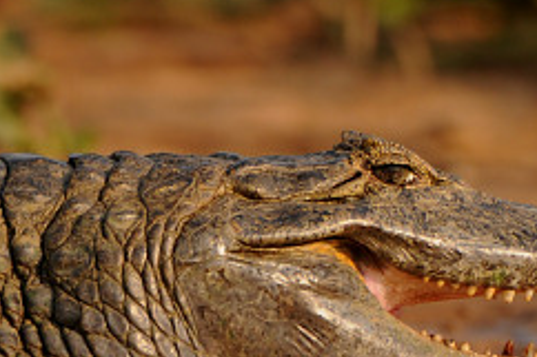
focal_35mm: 1487
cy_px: 268
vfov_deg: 0.9
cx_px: 430
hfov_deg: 1.4
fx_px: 22165
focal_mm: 400
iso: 200
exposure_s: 1/640
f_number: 4.5
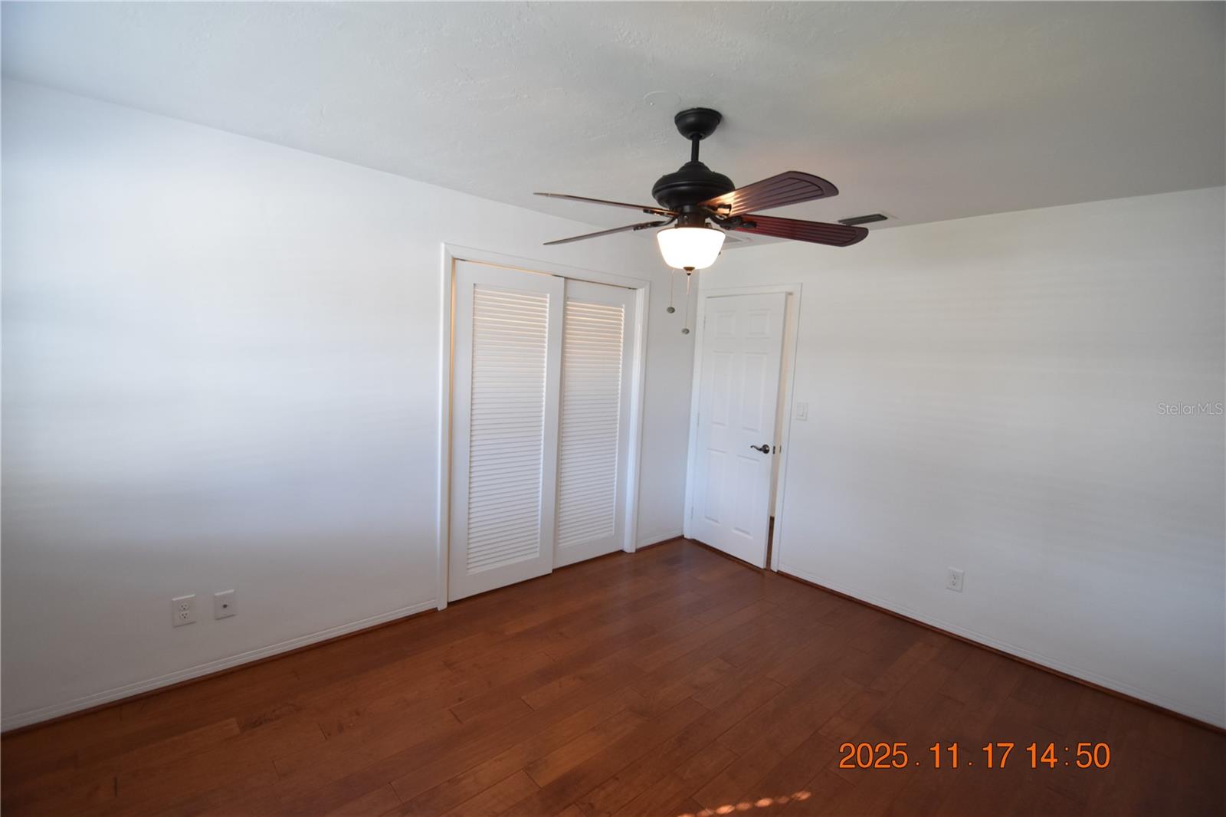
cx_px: 613
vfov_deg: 77.3
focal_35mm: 15
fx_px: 511
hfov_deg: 100.4
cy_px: 408
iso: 800
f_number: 3.5
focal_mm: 10
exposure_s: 1/30
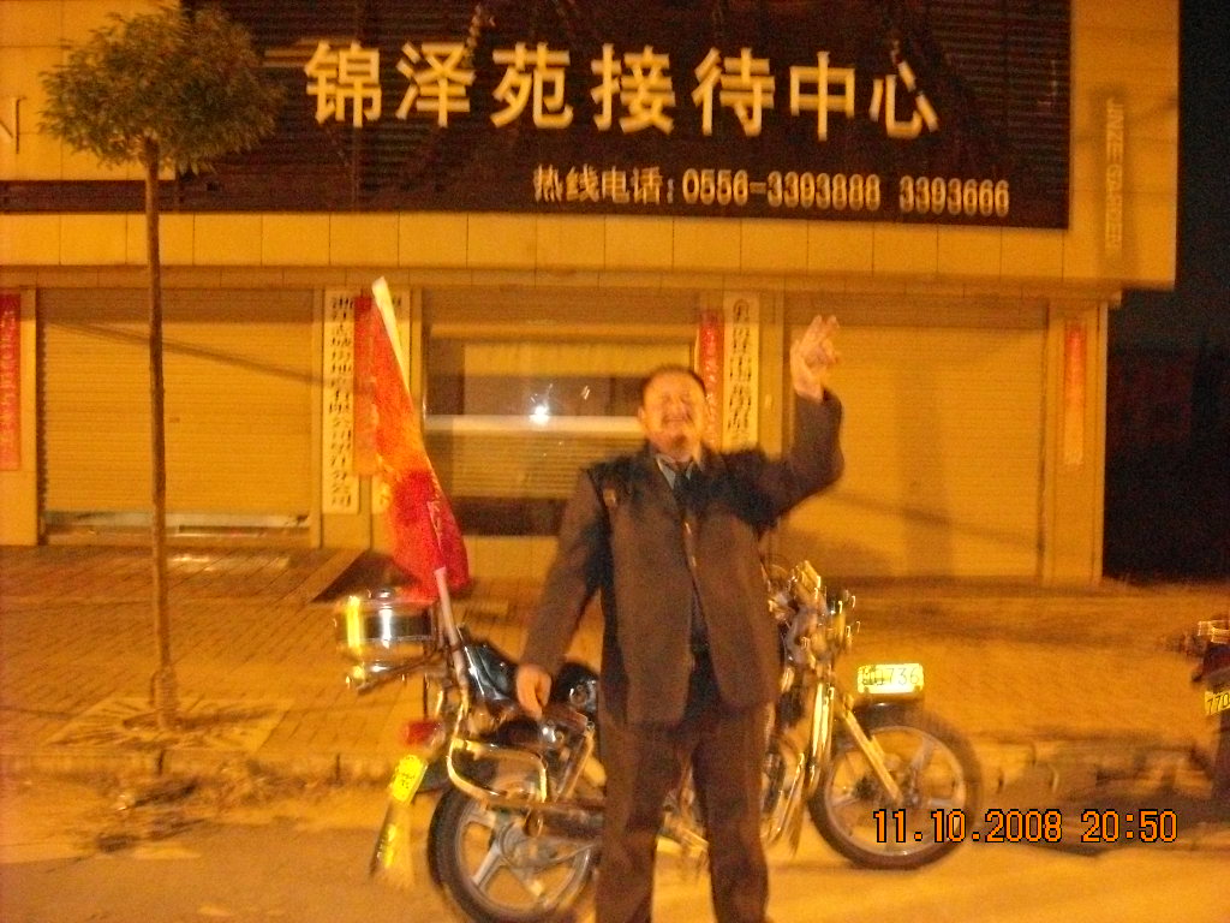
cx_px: 615
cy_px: 462
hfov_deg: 52.6
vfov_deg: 40.7
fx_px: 1244
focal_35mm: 35
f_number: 2.8
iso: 1600
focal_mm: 5.7
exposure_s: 1
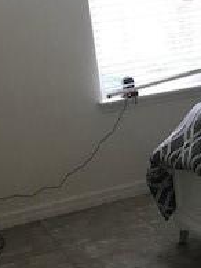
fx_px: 713
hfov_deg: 15.4
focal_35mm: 92
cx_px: 245
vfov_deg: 21.3
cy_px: 118
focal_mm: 3.99
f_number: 1.8
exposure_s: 1/20
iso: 40
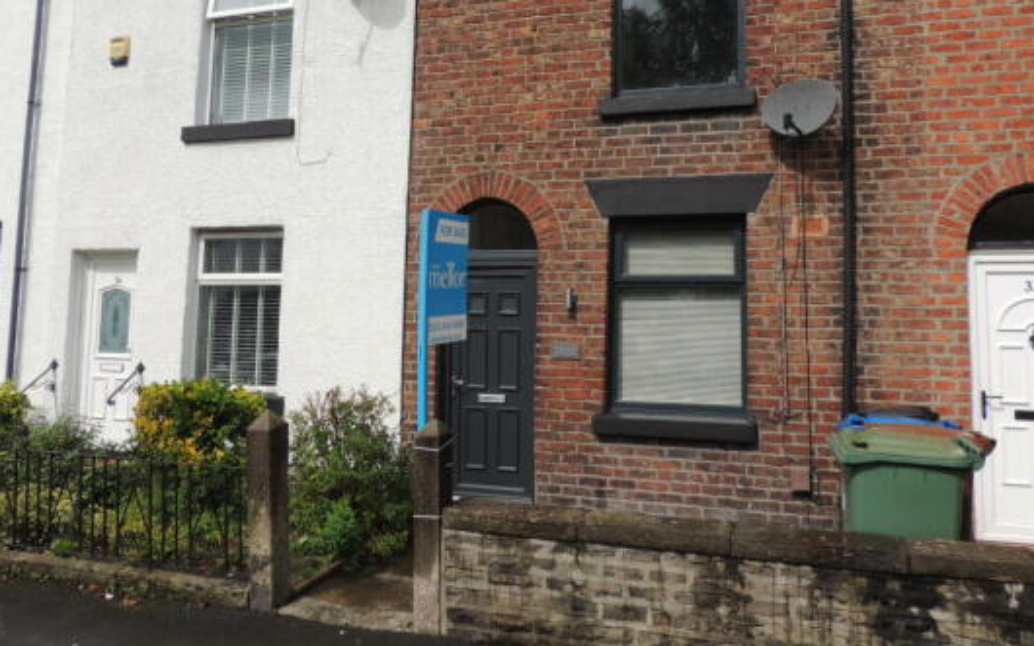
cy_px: 233
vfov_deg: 44.1
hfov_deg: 66.5
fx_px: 789
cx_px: 528
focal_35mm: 28
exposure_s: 1/1250
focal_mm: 4.3
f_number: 3.7
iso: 100
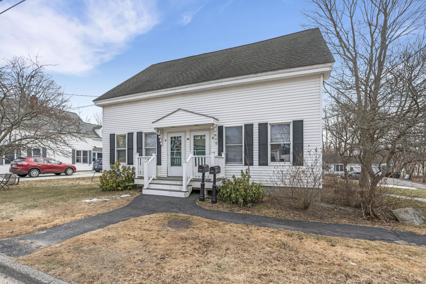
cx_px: 213
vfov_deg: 73.8
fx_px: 189
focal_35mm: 16
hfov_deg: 96.7
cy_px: 142
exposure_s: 1/1500
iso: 800
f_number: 8
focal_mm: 16
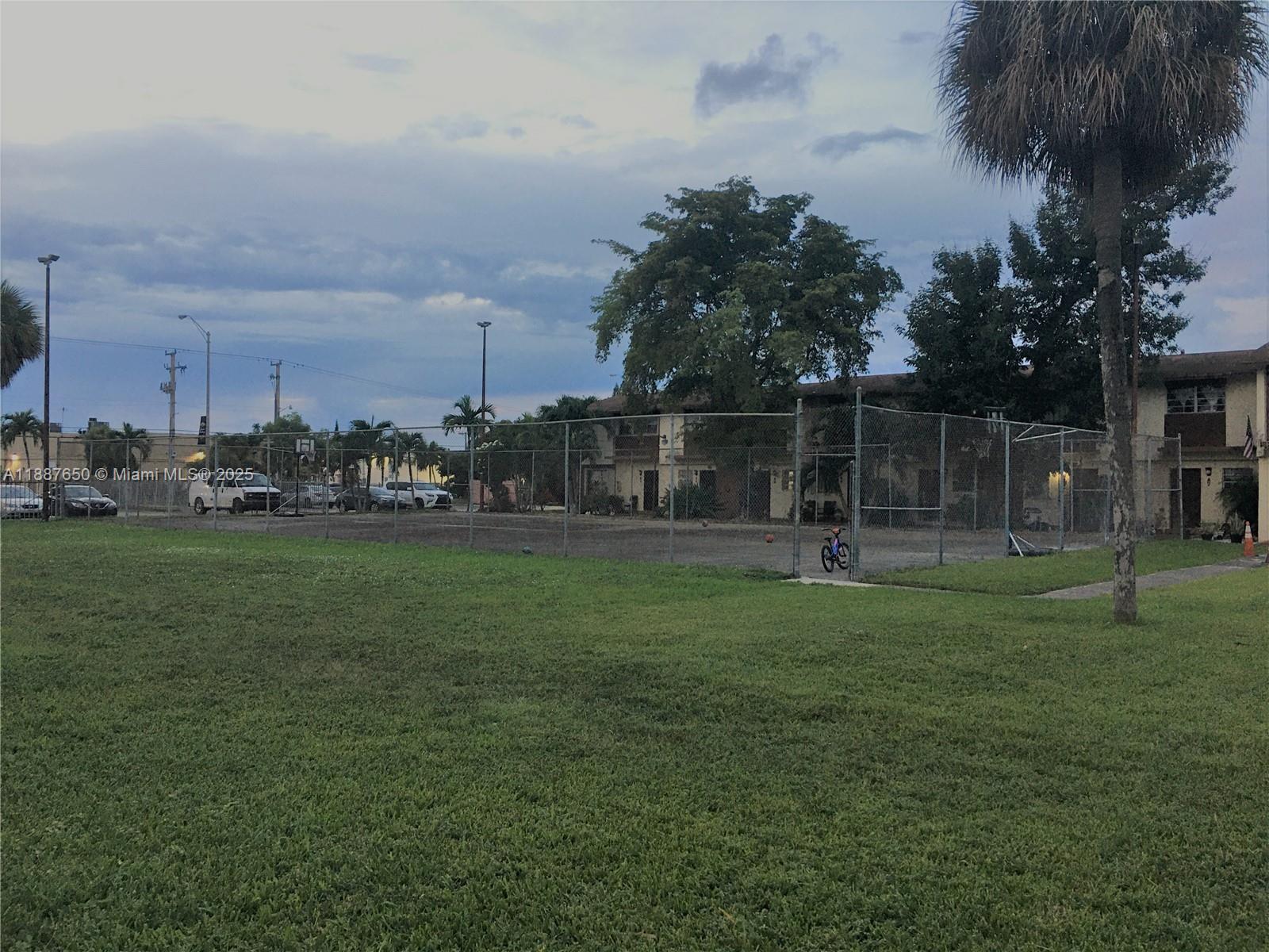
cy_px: 476
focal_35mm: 29
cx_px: 634
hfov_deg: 61.7
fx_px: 1063
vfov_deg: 48.2
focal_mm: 4.15
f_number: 2.2
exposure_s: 1/30
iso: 40
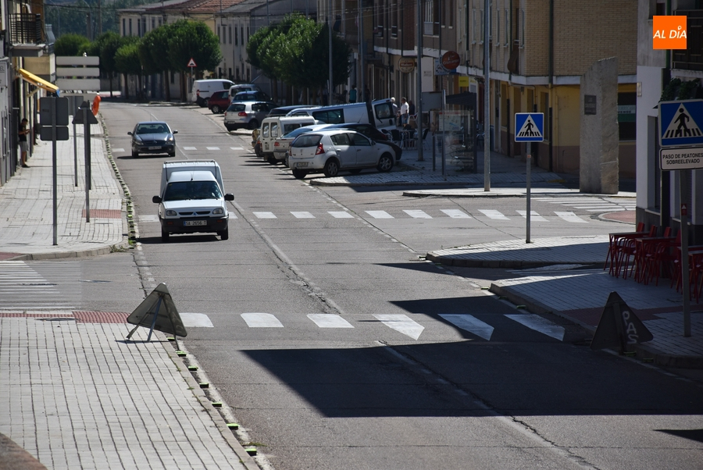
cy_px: 235
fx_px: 4105
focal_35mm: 210
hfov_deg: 9.8
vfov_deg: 6.6
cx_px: 352
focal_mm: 140
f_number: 5.6
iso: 320
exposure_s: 1/2000
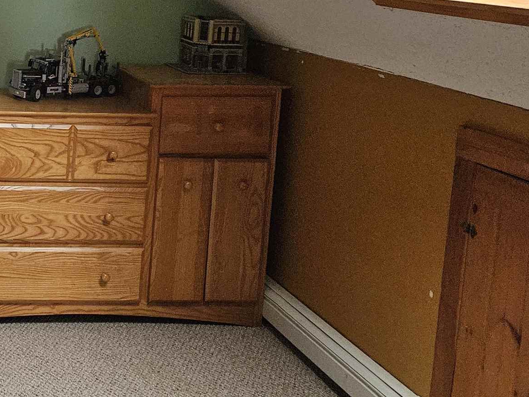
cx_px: -90
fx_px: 932
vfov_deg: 23.7
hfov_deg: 28.1
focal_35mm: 61
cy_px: 78
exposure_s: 1/240
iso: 1000
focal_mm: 5.4
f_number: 1.8
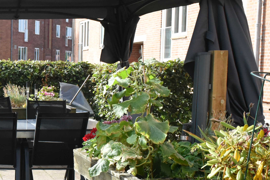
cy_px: 110
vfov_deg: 19.7
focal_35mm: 69
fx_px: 518
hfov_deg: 25.7
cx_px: -67
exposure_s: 1/4000
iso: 4000
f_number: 7.1
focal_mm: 24
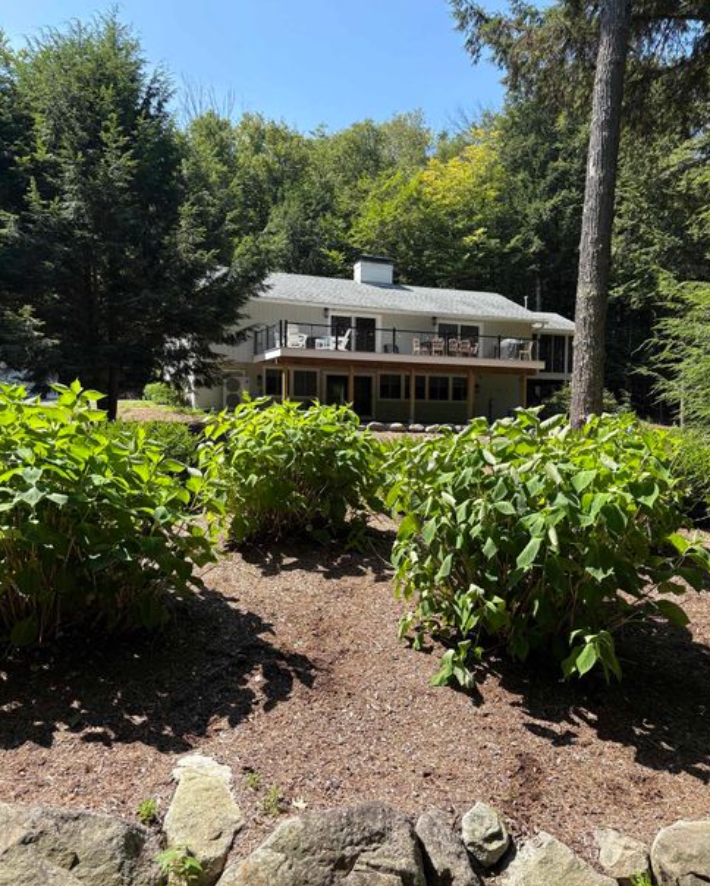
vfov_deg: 62.2
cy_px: 444
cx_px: 356
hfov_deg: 51.6
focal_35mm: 28
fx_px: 735
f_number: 1.6
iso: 50
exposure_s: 1/1287
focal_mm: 5.96
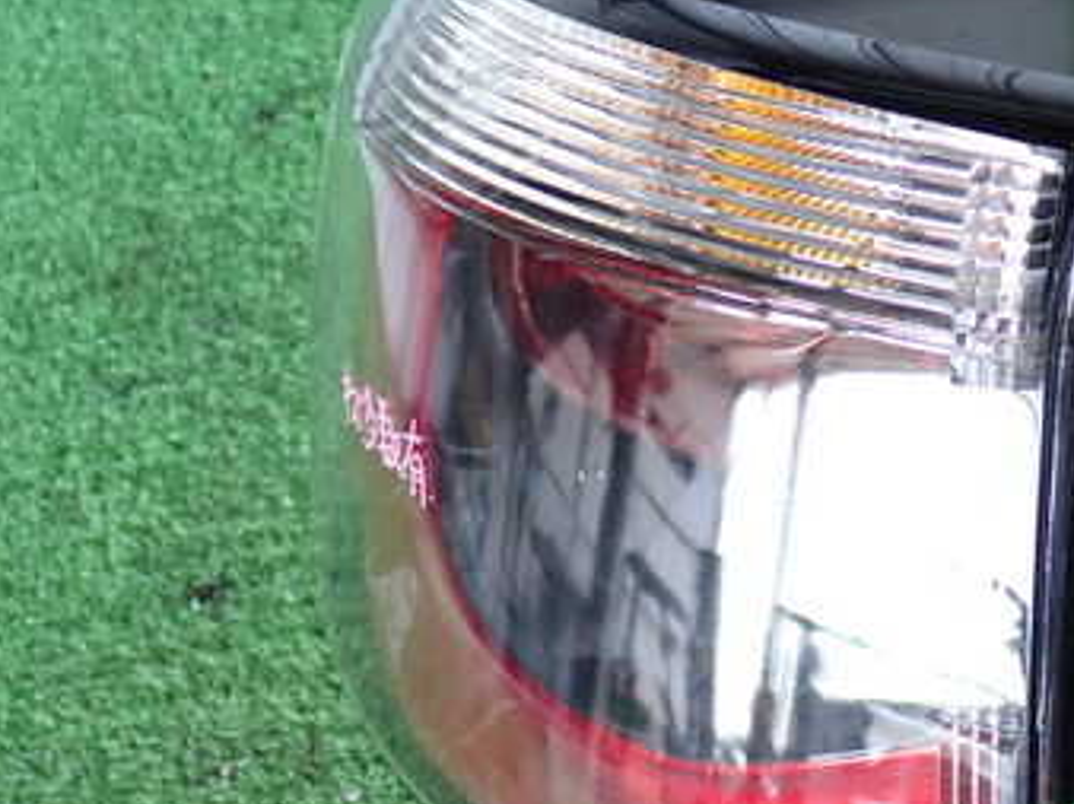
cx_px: 785
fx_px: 1984
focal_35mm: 64
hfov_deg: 29.9
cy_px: 448
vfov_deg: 22.9
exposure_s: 1/80
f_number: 2.5
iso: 125
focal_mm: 6.37
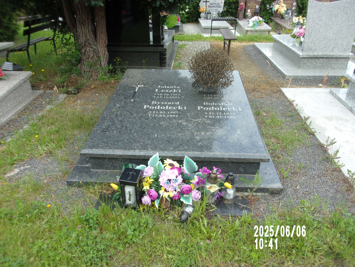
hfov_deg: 63.4
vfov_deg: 49.7
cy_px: 134
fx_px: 287
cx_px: 178
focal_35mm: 28
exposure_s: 1/170
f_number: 3.9
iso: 80
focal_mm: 5.1
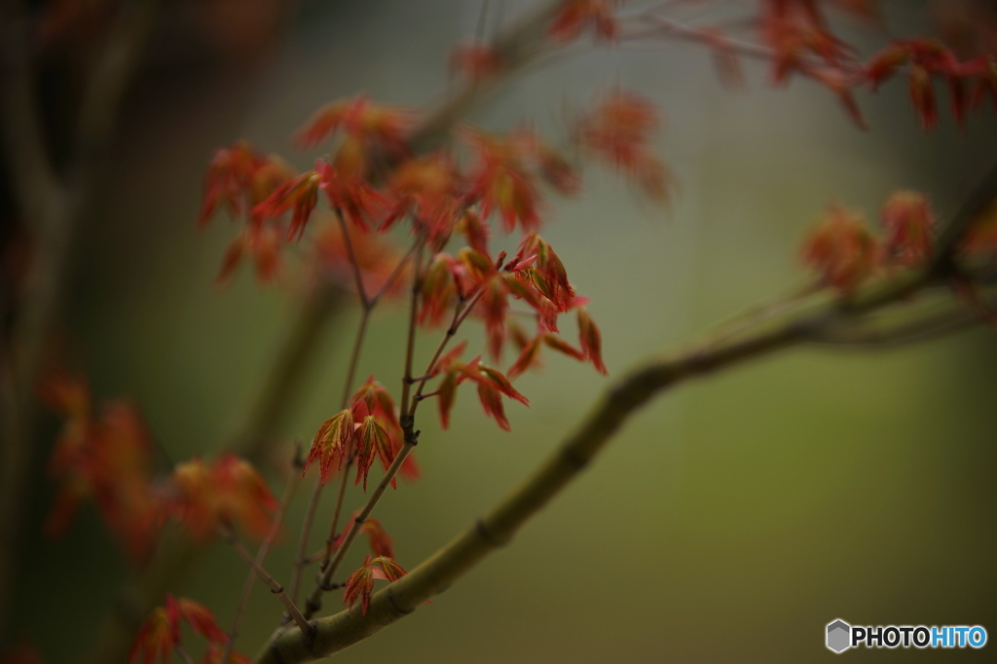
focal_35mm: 120
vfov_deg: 11.4
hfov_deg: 17.1
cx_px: 498
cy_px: 332
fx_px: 3322
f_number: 2.8
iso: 100
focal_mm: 120
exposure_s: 1/1000
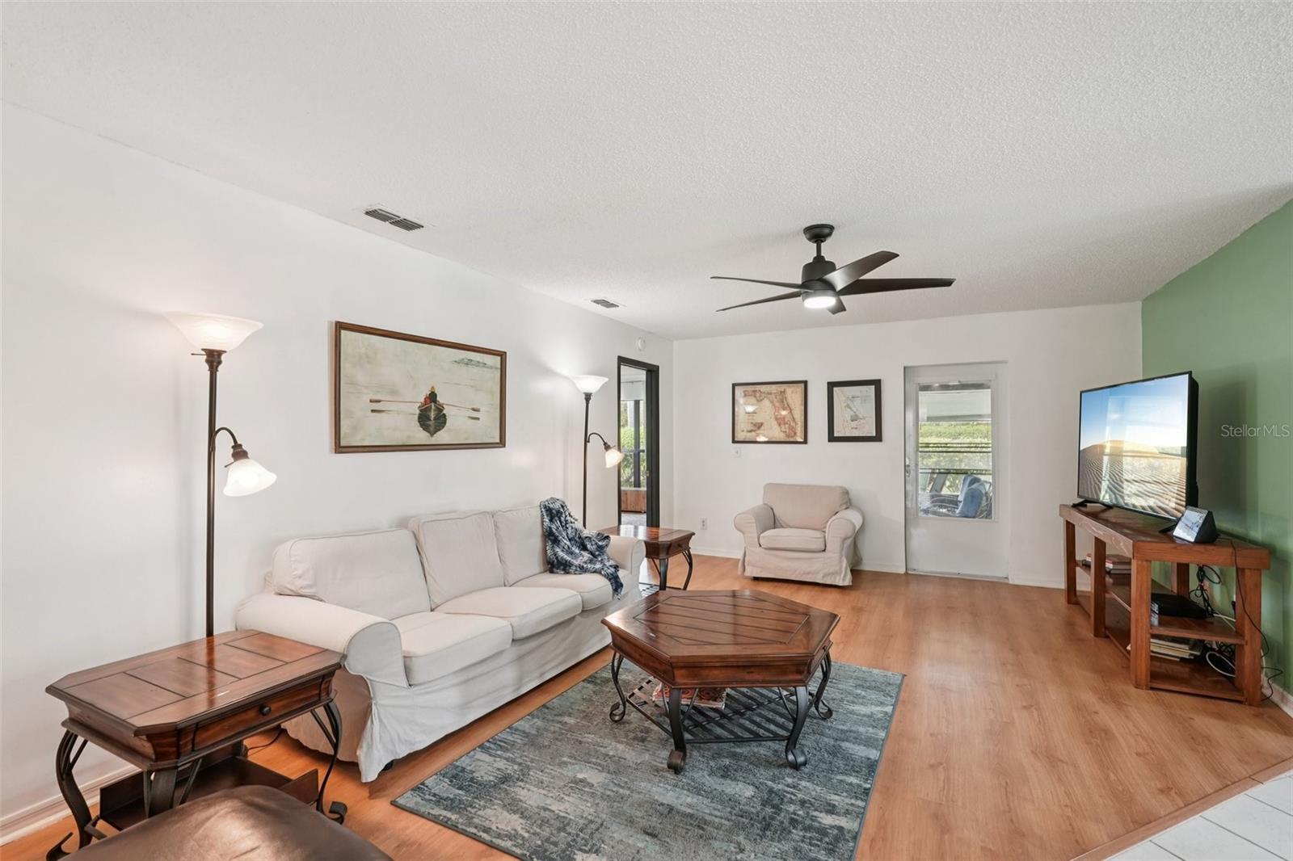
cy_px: 430
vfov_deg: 73.7
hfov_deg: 96.7
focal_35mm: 16
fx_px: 575
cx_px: 646
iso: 400
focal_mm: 16
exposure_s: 1/15
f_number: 8
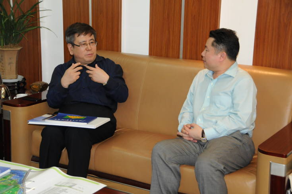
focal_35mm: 66
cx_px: 146
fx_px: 535
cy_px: 97
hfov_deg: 30.5
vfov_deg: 20.6
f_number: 4.5
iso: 1000
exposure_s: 1/60
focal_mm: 44
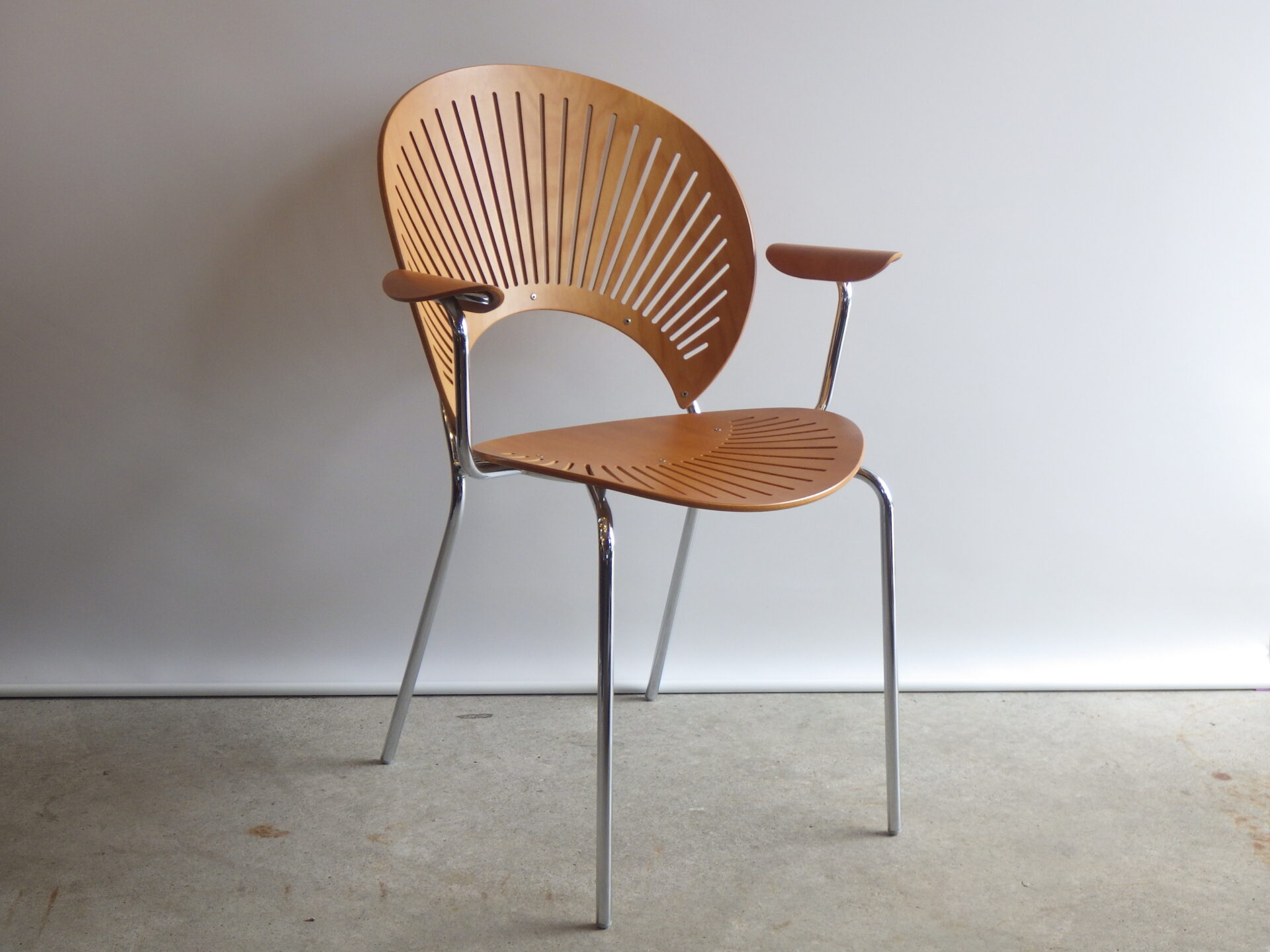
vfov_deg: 28.6
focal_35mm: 51
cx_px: 635
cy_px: 476
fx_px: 1871
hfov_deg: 37.5
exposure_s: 1/100
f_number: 4.4
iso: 125
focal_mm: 9.1
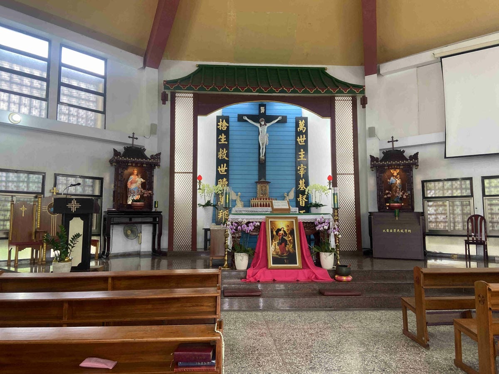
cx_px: 250
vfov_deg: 53.1
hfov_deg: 67.3
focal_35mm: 26
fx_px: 375
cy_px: 187
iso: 64
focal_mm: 4.25
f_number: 1.8
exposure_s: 1/60
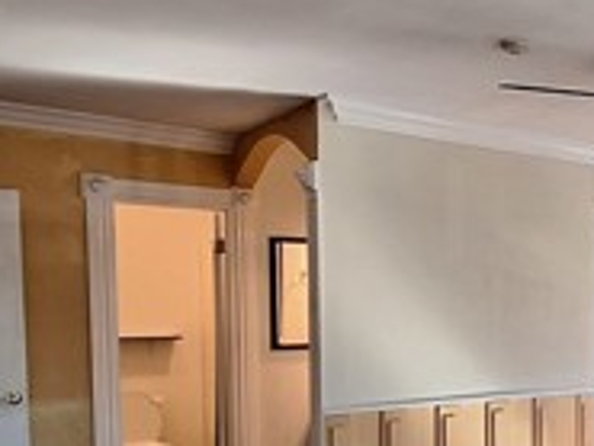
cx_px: 633
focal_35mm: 45
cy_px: 347
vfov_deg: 31.5
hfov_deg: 36.4
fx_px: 773
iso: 125
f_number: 2.2
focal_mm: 1.74
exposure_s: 1/50
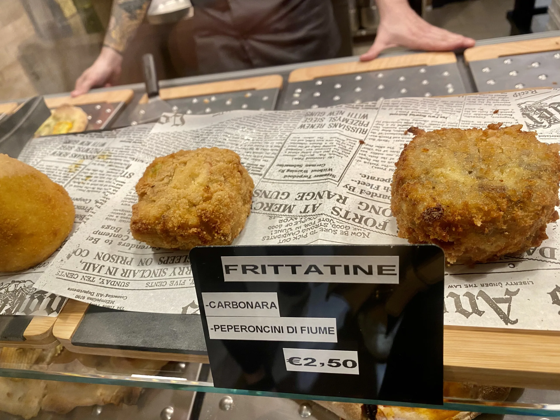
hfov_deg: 67.3
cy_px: 210
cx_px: 280
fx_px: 421
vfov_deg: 53.1
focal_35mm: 26
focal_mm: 4.25
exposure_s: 1/50
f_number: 1.8
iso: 100
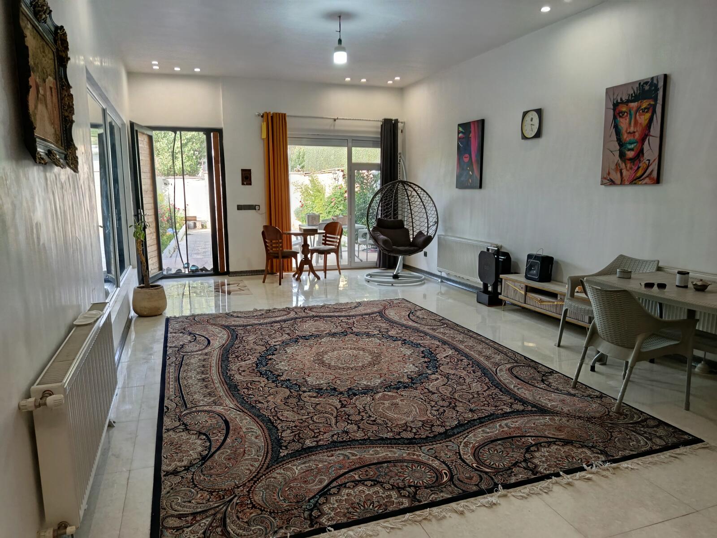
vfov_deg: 56.8
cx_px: 358
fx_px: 497
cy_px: 269
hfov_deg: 71.6
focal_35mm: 24
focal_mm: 5.24
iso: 420
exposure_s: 1/100
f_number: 1.7
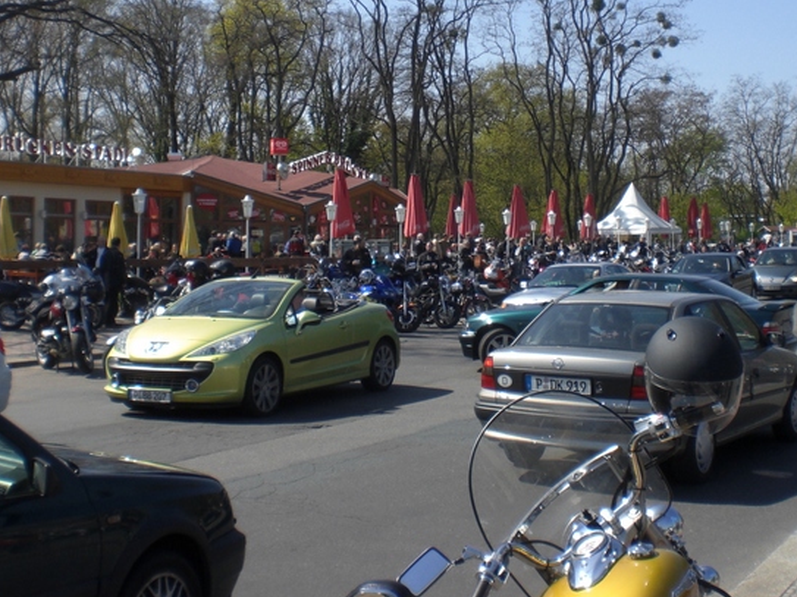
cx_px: 385
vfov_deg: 25.9
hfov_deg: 34.4
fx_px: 1289
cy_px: 173
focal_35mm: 56
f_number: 4.4
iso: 50
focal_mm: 6.3
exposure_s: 1/320
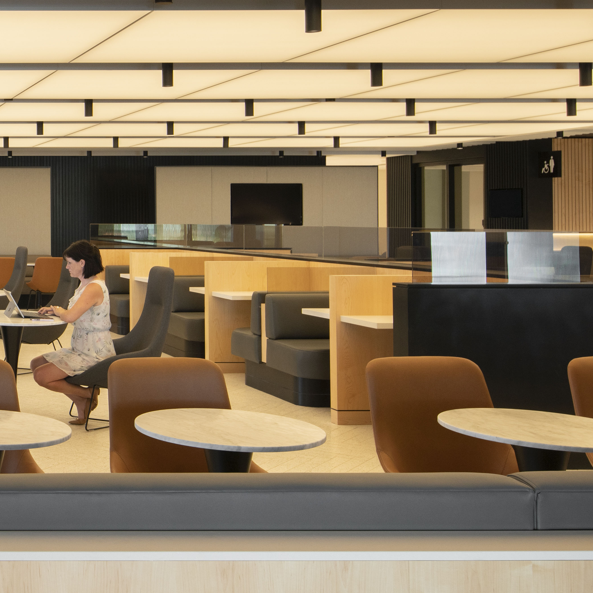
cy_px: 317
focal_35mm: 49
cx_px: -186
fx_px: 950
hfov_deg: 28.3
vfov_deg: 34.7
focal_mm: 19
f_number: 8
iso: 31
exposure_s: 1/5
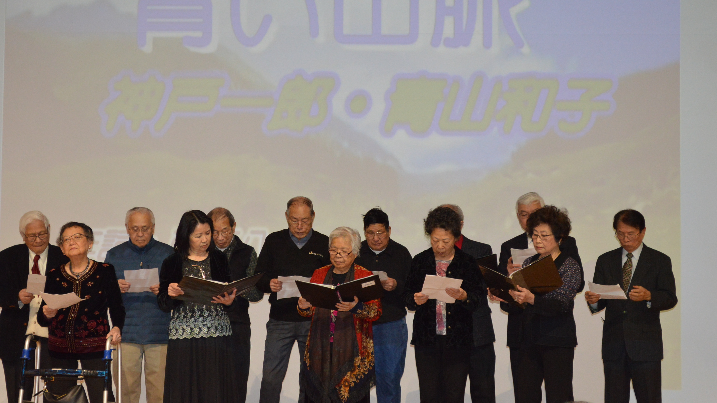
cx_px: 343
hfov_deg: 24.2
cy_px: 180
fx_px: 1673
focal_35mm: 88
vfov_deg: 13.7
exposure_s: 1/60
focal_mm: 52
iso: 1250
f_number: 5.6
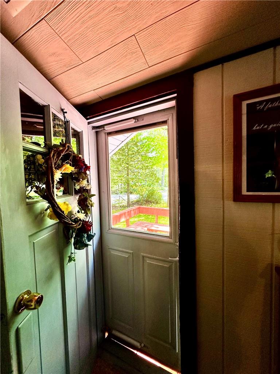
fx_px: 151
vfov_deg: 102.1
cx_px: 140
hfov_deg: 85.7
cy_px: 187
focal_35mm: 14
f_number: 2.2
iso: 100
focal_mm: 2.22
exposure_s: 1/99
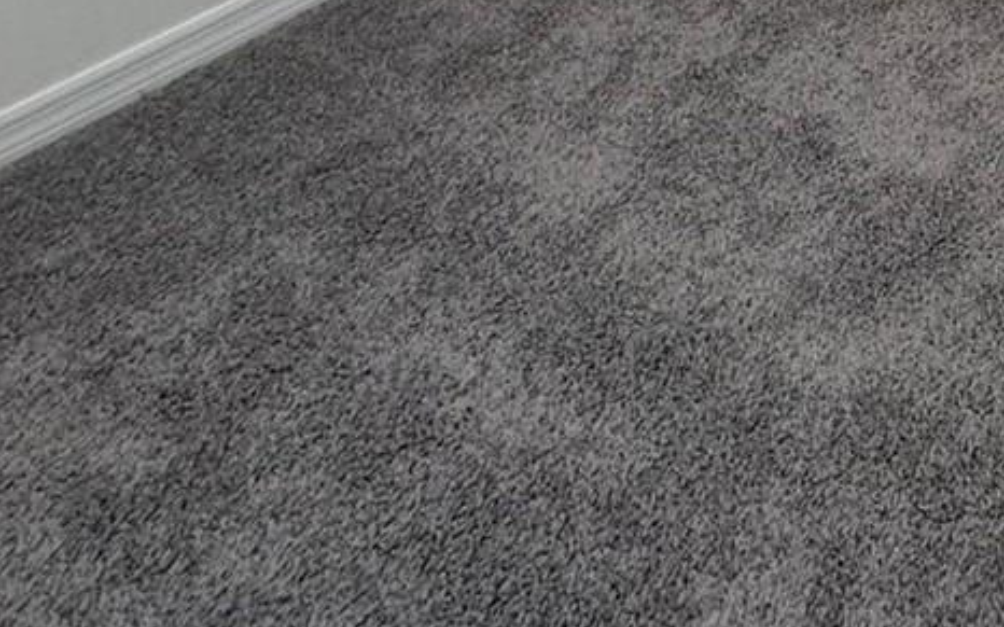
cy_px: -597
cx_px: 1288
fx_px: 1395
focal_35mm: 51
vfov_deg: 18.1
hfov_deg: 31.2
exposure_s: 1/120
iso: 160
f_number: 2.2
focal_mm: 2.22
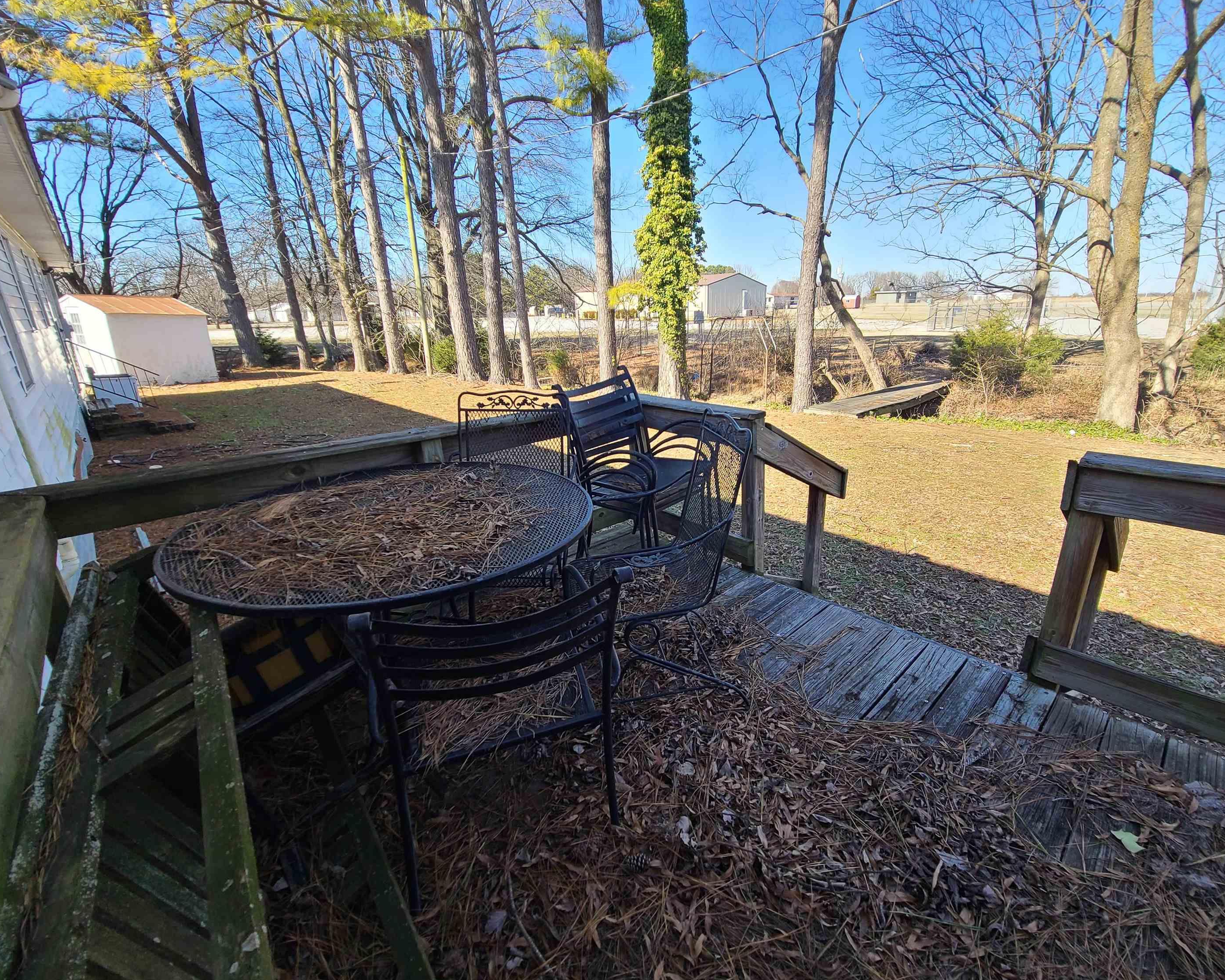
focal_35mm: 14
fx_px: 508
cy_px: 490
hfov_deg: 100.5
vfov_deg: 88.0
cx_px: 658
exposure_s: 1/405
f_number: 2.2
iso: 64
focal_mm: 2.2
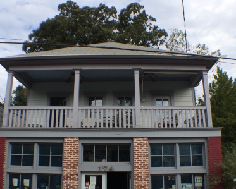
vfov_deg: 32.0
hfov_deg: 39.5
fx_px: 329
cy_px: 120
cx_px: 114
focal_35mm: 47
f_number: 2.2
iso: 32
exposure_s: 1/1786
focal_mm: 4.15
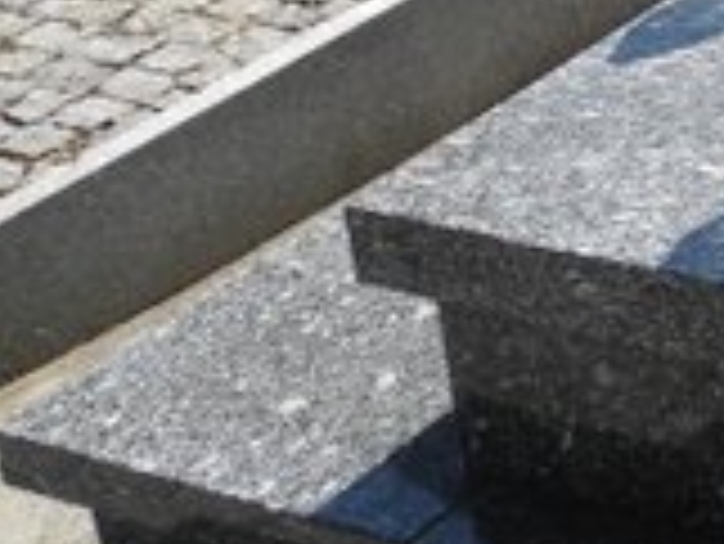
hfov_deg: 12.5
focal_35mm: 139
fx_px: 2909
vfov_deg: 10.6
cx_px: 1430
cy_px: 18
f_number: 3.2
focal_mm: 6
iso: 100
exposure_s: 1/1000
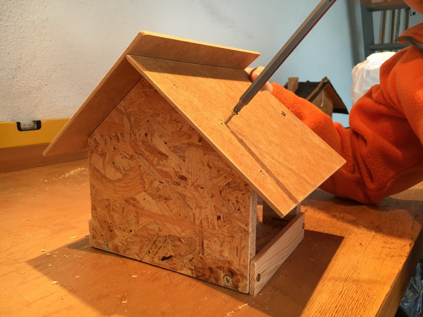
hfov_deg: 61.7
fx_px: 354
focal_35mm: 29
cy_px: 158
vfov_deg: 48.2
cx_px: 212
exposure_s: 1/33
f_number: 2.2
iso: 64
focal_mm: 4.15
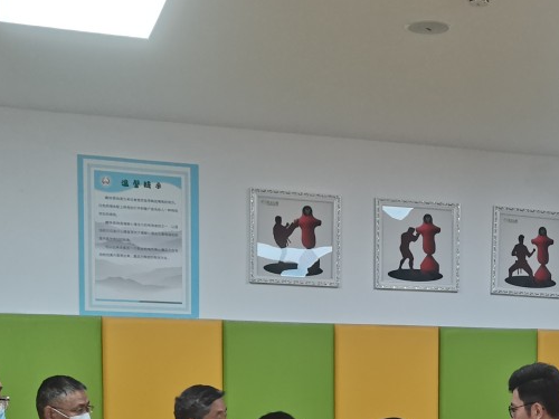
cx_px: 475
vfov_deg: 18.0
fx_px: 1260
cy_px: 492
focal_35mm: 78
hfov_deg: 24.5
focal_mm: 5.58
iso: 80
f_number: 1.8
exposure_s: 1/100
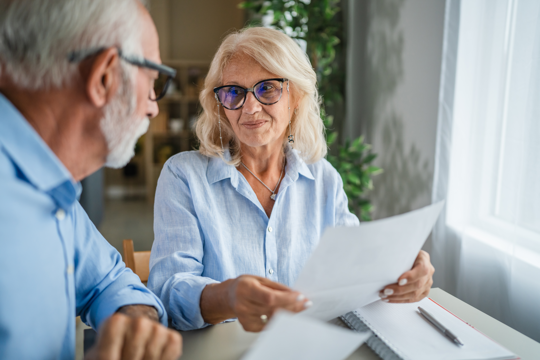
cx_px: 270
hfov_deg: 54.4
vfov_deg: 37.9
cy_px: 180
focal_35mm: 35
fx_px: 525
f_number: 1.6
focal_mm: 35
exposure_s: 1/640
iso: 800
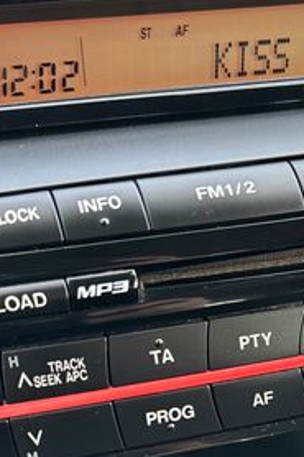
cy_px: 409
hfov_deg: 14.2
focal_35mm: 92
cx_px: 401
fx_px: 1167
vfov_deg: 21.7
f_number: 1.78
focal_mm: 6.86
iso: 125
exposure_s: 1/121
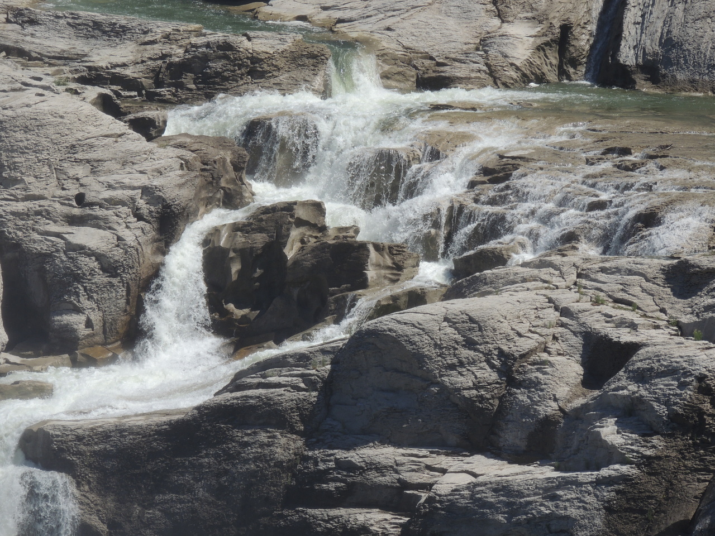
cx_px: 358
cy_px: 268
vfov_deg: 5.0
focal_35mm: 300
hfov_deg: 6.6
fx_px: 6197
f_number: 4.8
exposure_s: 1/800
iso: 100
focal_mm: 53.5
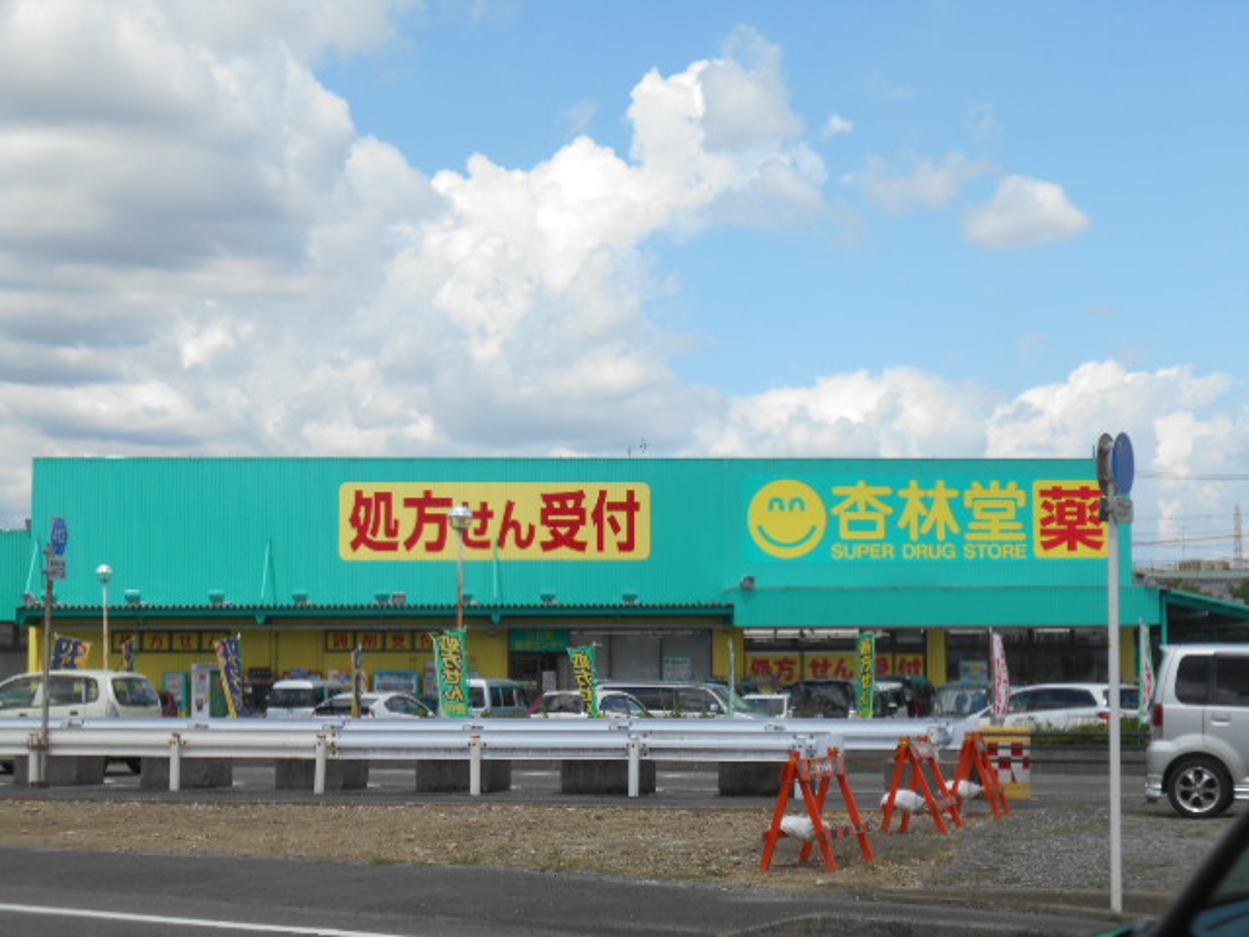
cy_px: 468
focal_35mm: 66
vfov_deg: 22.3
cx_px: 624
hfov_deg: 29.4
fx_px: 2381
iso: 80
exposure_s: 1/500
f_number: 5.3
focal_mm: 11.6
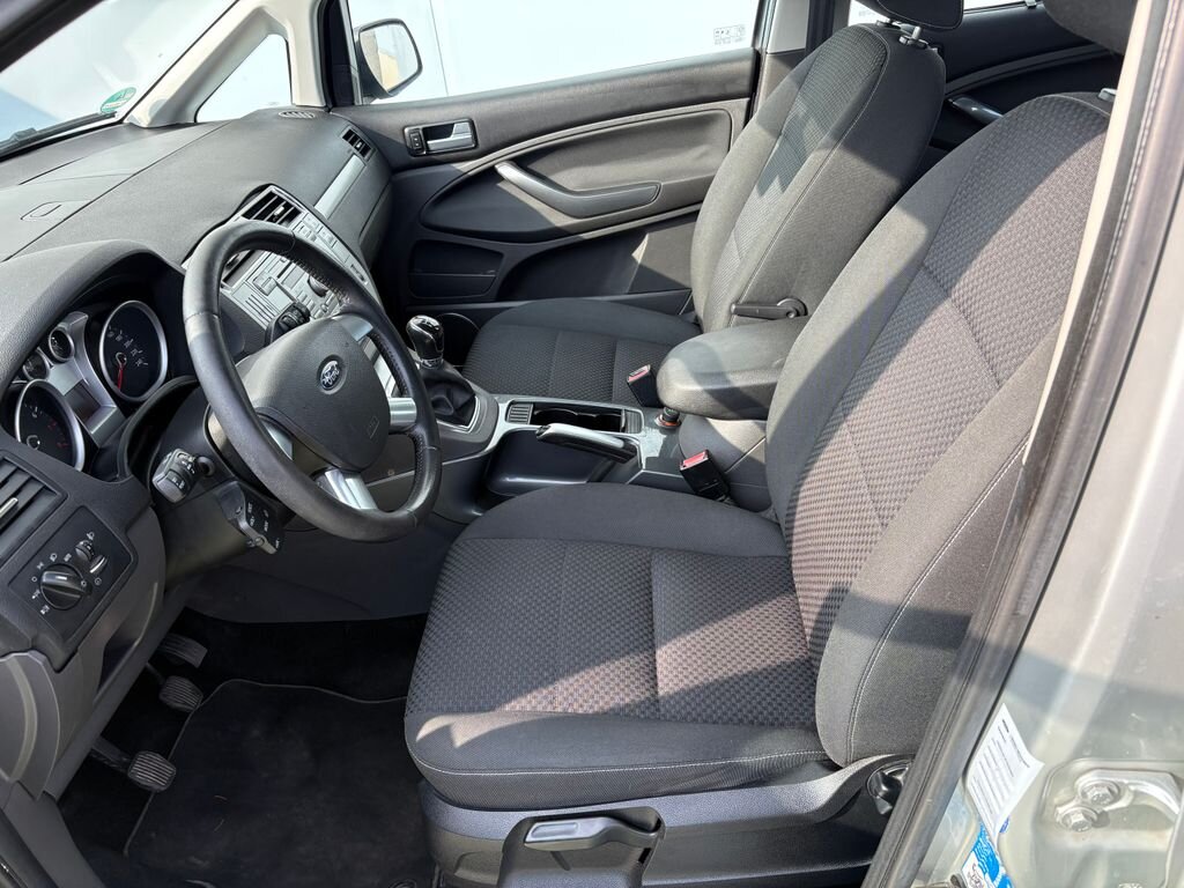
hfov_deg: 67.3
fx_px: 889
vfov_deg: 53.1
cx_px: 592
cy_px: 444
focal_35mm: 26
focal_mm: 5.96
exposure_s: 1/430
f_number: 1.6
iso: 64
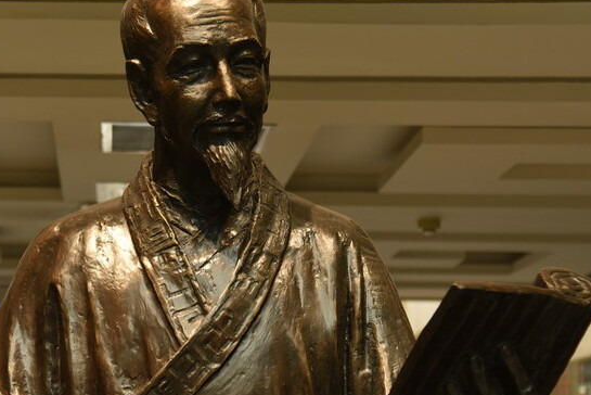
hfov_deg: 16.8
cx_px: 121
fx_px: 1987
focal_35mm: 121
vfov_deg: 11.3
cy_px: 238
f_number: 4
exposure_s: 1/30
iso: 250
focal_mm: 55
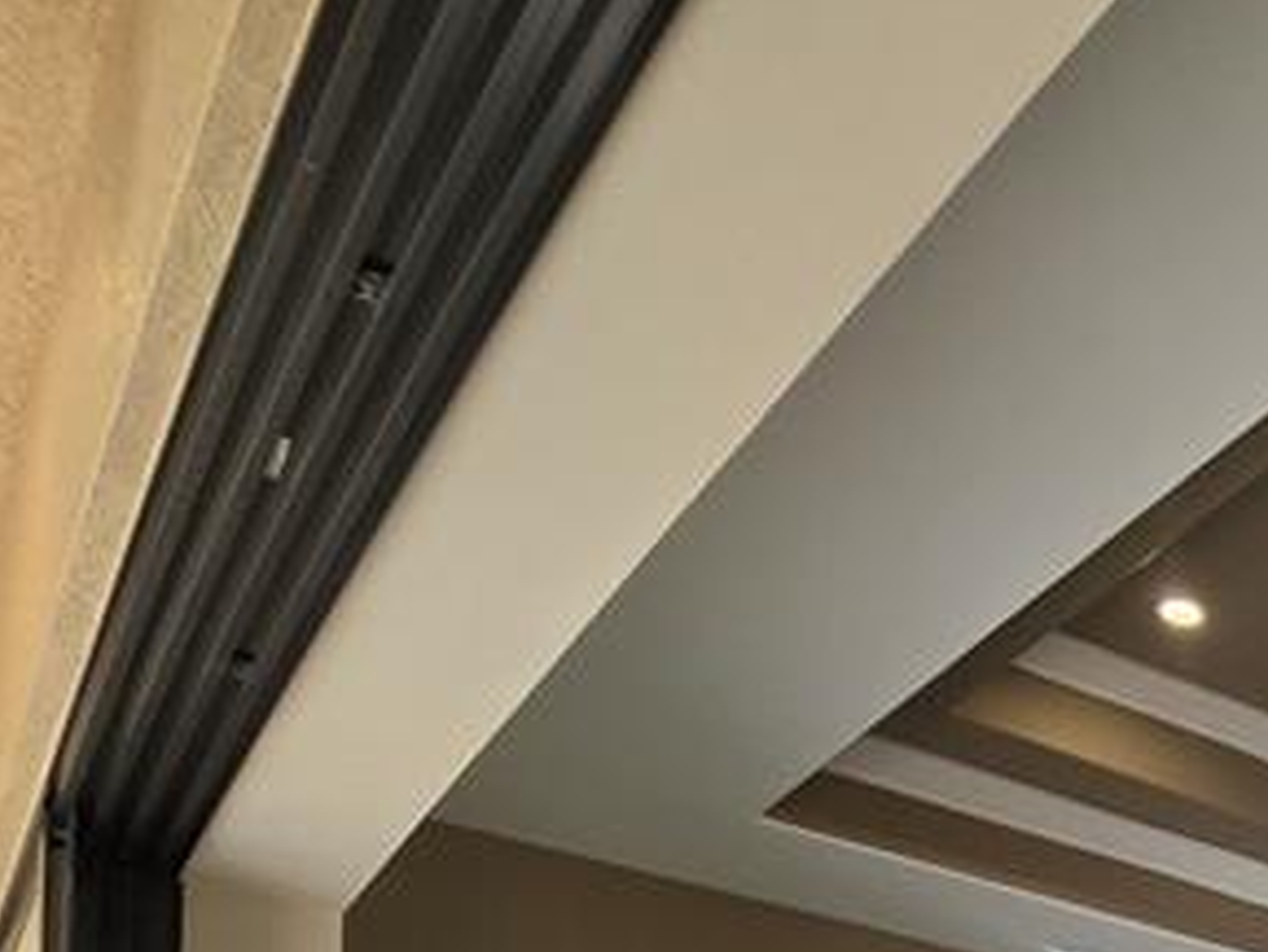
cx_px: 1781
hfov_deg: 29.6
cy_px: 1527
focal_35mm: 46
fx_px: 1686
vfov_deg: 23.3
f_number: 2.2
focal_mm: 2.2
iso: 50
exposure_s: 1/120
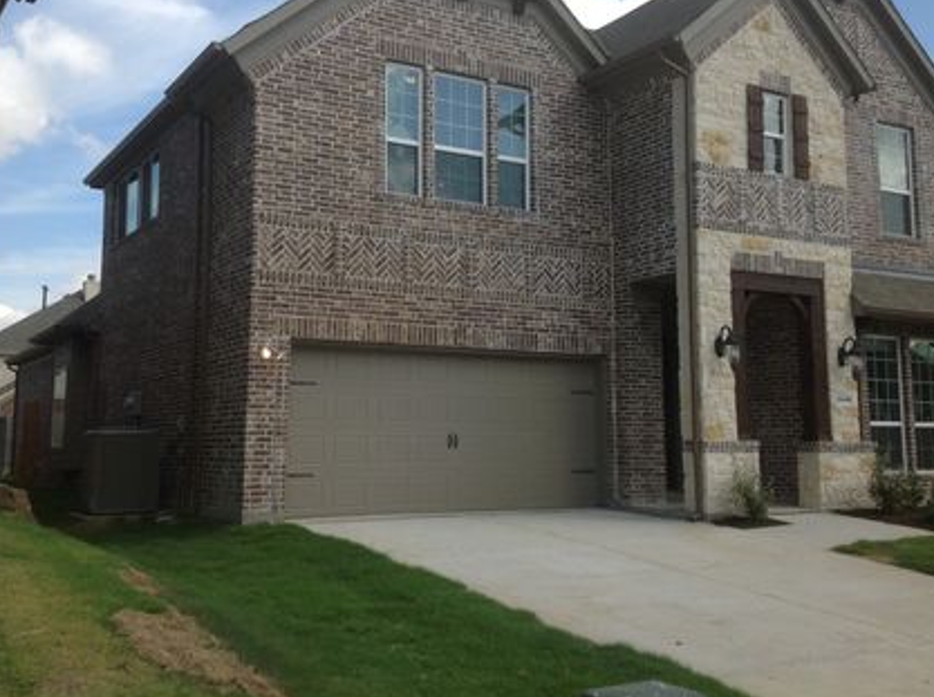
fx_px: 1131
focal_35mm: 42
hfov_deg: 44.9
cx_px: 468
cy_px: 297
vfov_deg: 34.2
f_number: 2.4
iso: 50
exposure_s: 1/1314
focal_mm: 4.28
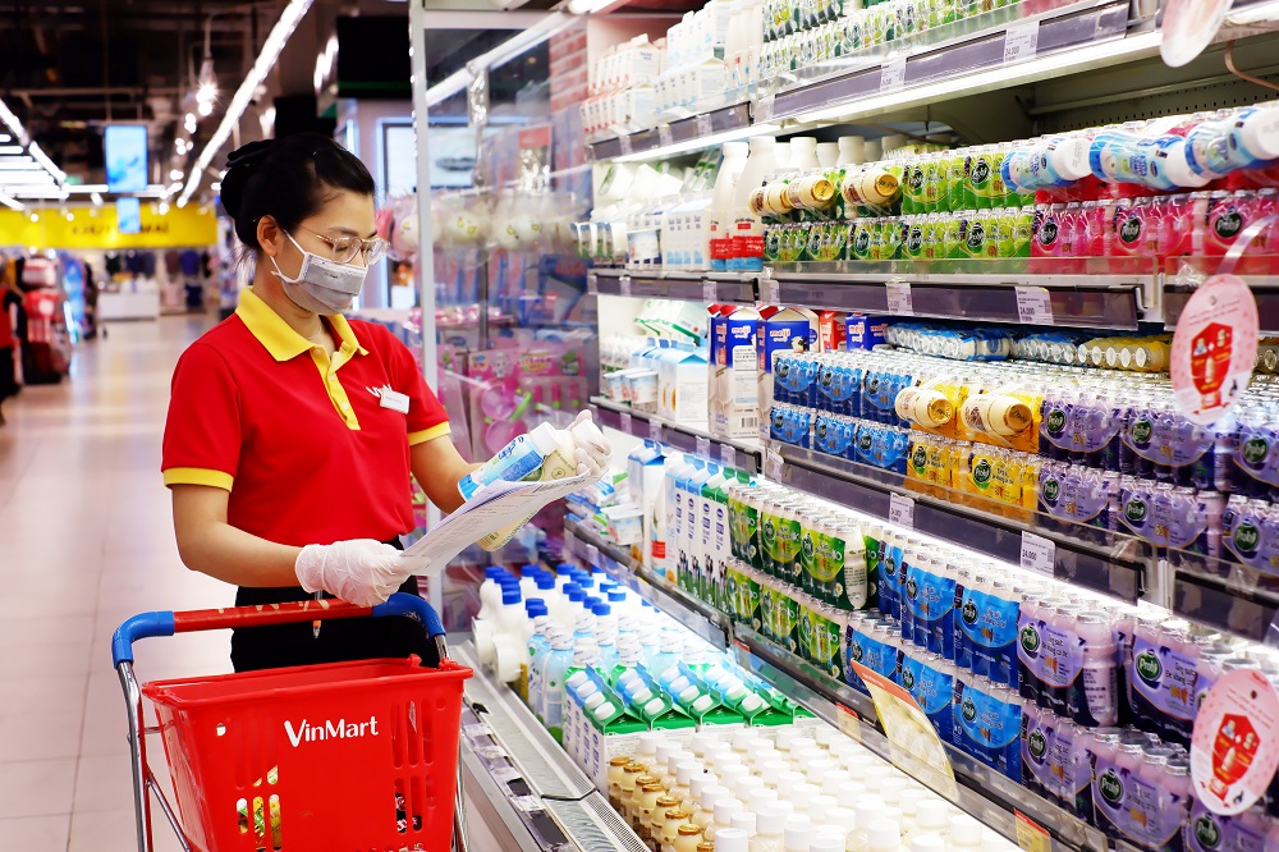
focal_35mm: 53
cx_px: 640
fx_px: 1882
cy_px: 426
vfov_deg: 25.5
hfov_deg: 37.5
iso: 400
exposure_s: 1/150
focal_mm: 35
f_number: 4
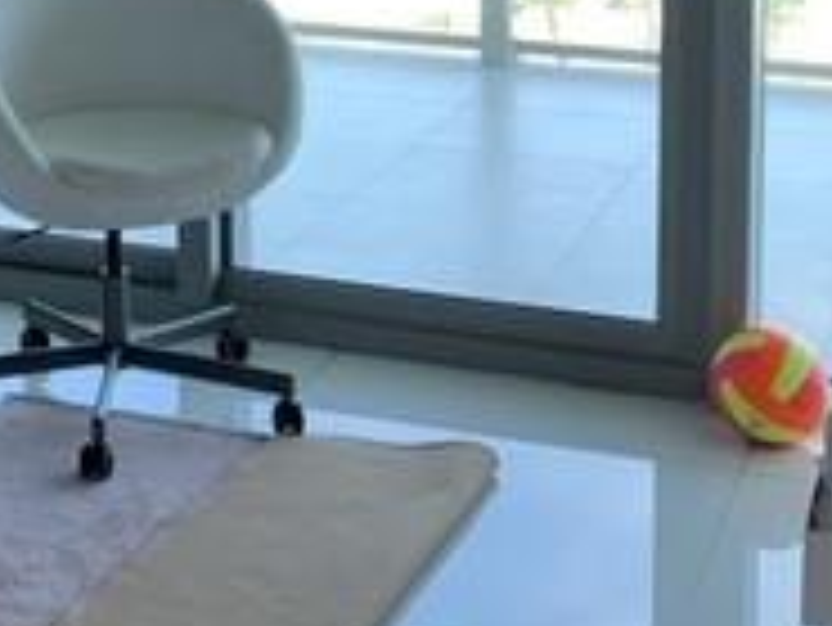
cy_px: -135
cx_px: 49
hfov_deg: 21.2
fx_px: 2165
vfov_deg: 15.8
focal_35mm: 90
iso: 32
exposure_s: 1/120
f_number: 1.8
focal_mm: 4.25
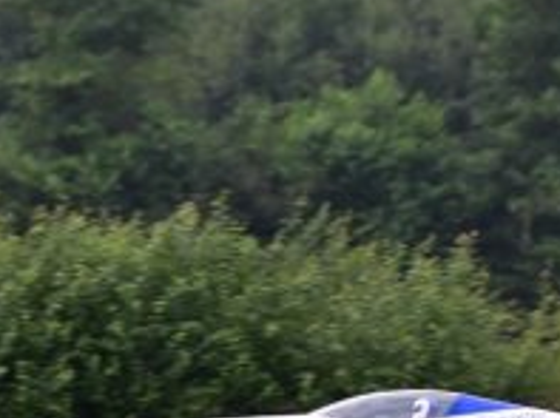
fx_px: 11804
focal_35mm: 731
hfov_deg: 2.7
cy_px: 347
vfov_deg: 2.0
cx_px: 378
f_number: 5.6
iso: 640
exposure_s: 1/640
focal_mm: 200
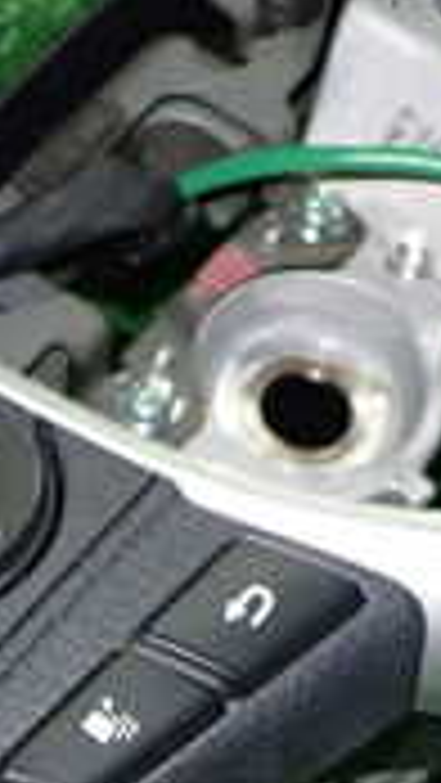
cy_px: 932
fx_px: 2347
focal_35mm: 113
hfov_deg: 10.7
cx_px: 122
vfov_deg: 18.0
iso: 400
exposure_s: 1/30
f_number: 6.3
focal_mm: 5.4
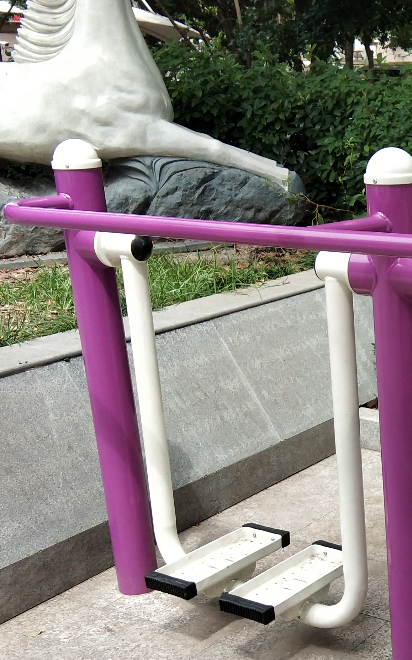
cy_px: 462
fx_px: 1168
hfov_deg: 19.1
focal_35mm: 65
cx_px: 471
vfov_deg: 31.2
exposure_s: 1/354
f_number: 2.2
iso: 50
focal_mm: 3.69
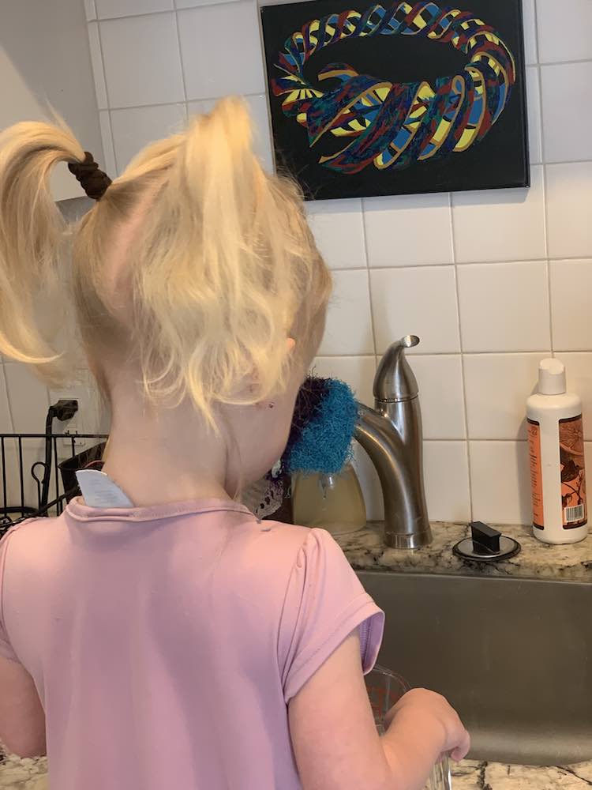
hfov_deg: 28.0
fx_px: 1186
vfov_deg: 36.8
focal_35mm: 52
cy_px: 395
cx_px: 296
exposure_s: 1/60
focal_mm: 6
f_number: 2.4
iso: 125
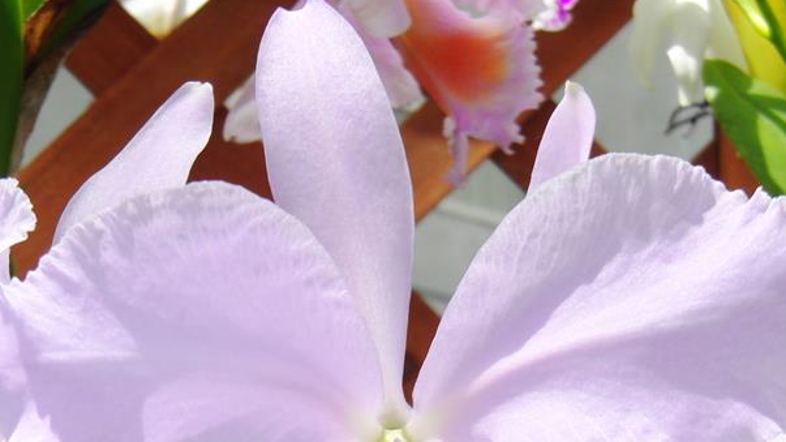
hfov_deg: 14.5
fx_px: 3084
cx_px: 407
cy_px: 485
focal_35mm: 148
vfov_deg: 8.1
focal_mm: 13.6
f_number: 4.6
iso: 100
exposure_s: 1/125
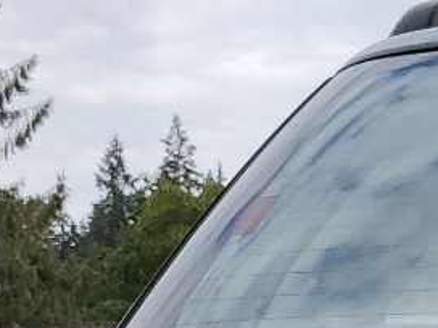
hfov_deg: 11.9
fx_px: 1936
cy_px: 695
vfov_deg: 9.0
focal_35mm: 153
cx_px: 789
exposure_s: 1/2000
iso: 50
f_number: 1.5
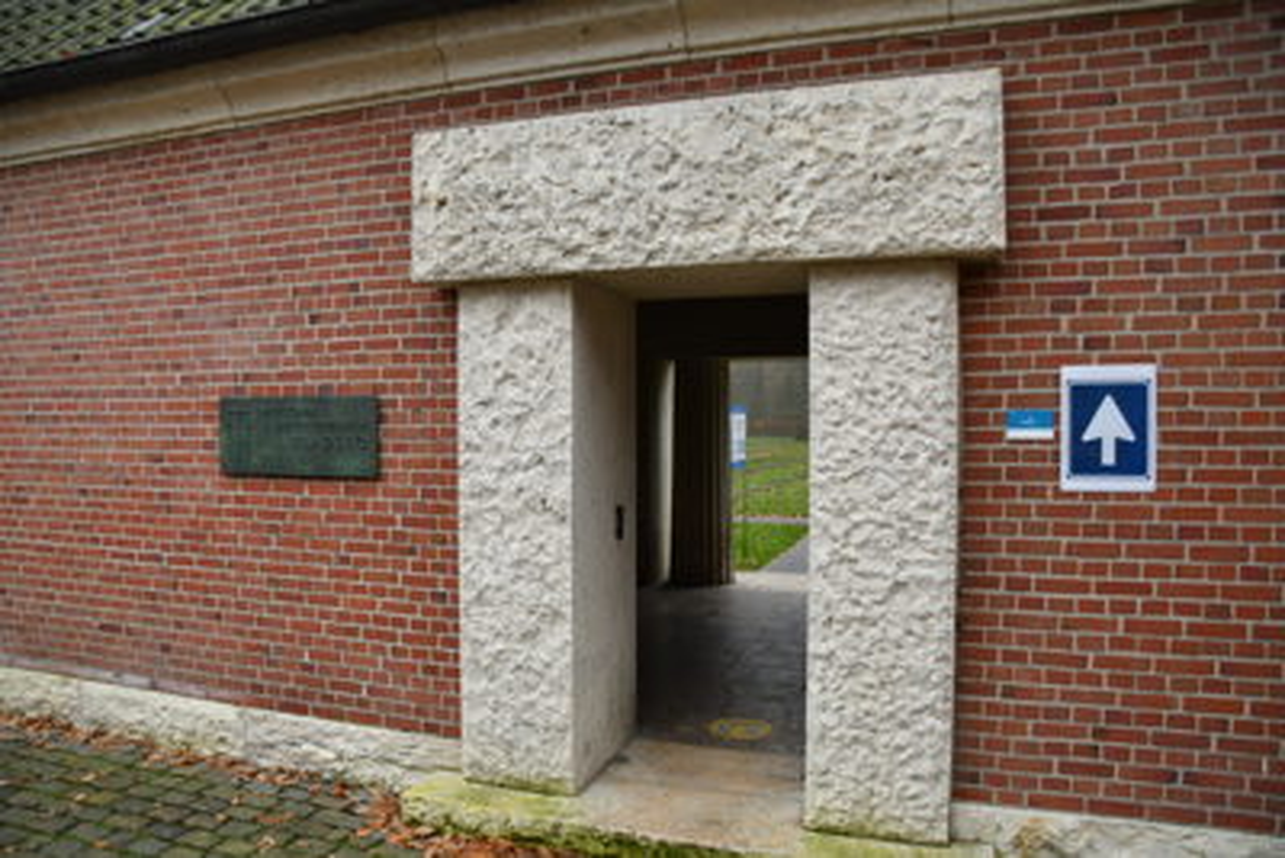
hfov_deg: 73.7
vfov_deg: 53.2
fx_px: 857
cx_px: 642
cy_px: 429
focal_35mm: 24
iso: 500
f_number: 4
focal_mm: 16
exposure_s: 1/60
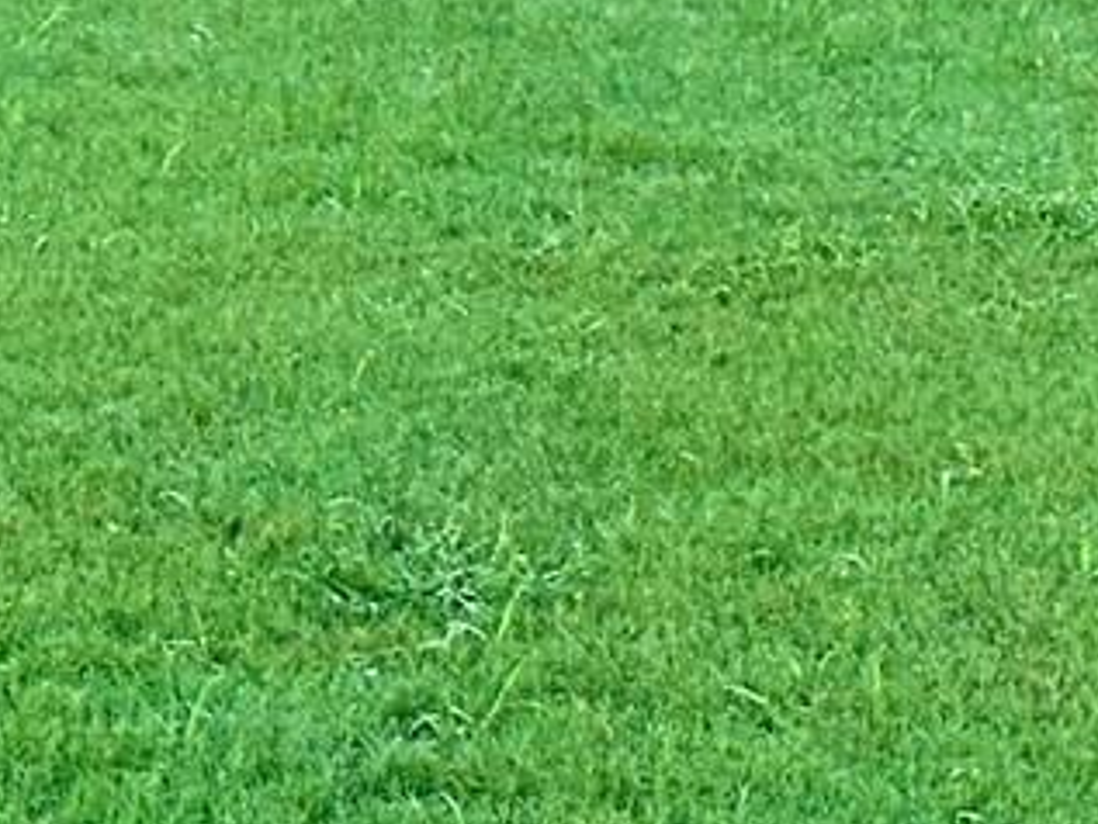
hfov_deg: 8.2
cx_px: 800
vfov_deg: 5.9
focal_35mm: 242
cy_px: -1170
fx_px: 7679
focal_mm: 6.86
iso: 80
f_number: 1.78
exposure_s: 1/121
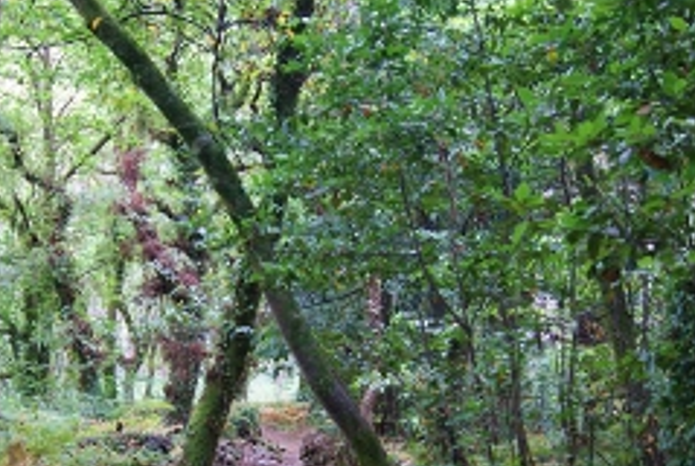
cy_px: 390
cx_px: 221
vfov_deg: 19.5
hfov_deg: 29.0
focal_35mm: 69
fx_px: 1334
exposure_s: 1/30
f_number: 3.5
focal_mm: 20
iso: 250
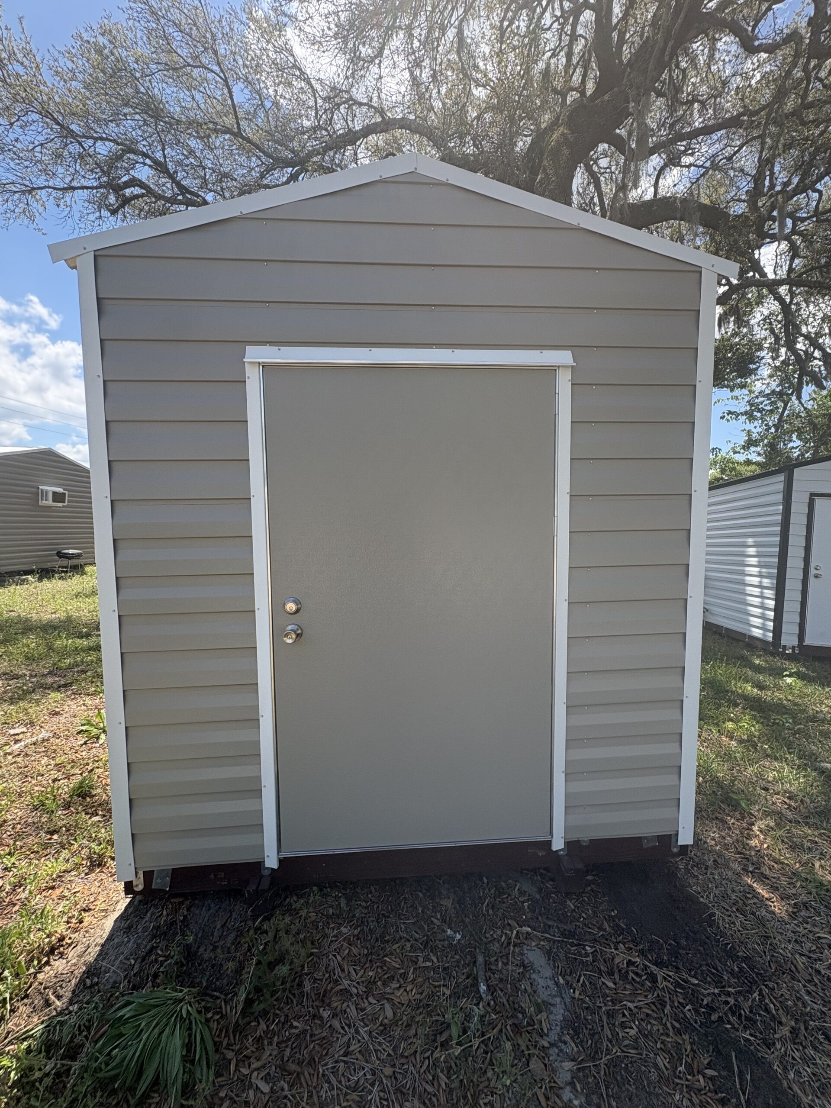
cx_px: 416
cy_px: 554
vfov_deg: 102.1
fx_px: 448
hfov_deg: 85.7
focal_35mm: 14
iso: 40
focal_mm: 2.22
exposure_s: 1/657
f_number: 2.2
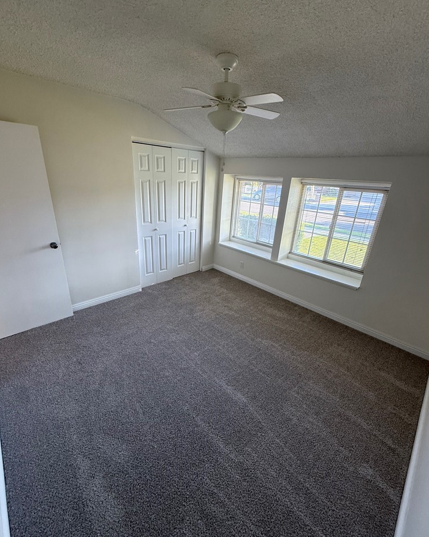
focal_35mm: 15
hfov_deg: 84.0
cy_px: 268
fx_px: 238
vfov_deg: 96.8
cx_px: 214
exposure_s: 1/99
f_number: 2.2
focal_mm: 2.22
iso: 200
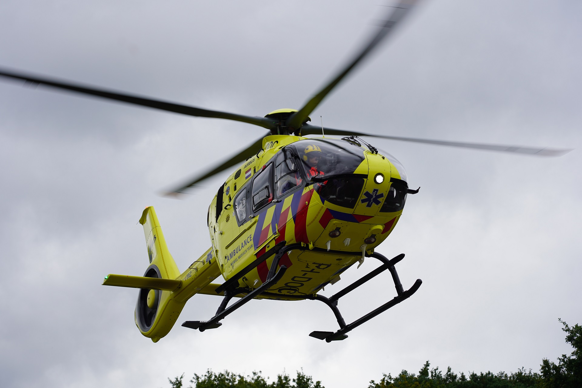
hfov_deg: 19.5
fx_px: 1697
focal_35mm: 105
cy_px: 194
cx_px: 291
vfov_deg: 13.0
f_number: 5
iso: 100
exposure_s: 1/400
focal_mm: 105
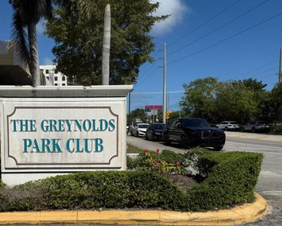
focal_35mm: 33
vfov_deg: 44.2
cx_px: 85
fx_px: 275
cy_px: 140
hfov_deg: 52.7
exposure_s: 1/10309
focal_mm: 6.76
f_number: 1.78
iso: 80
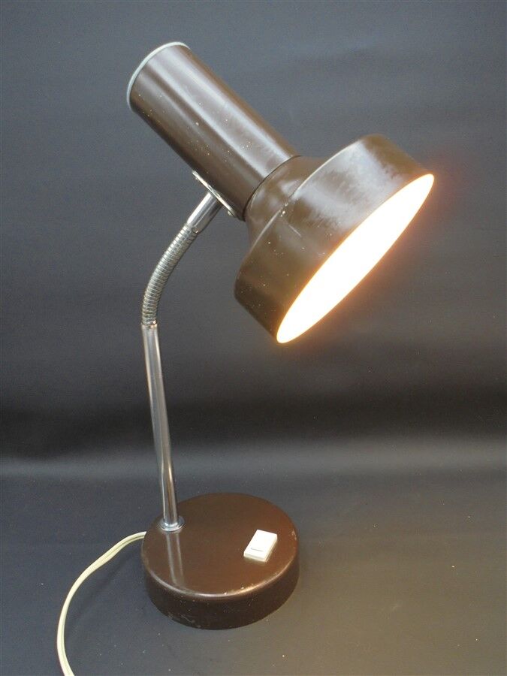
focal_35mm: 29
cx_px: 254
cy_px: 338
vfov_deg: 61.7
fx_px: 566
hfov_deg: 48.2
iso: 250
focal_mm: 5.3
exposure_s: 1/30
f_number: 3.7
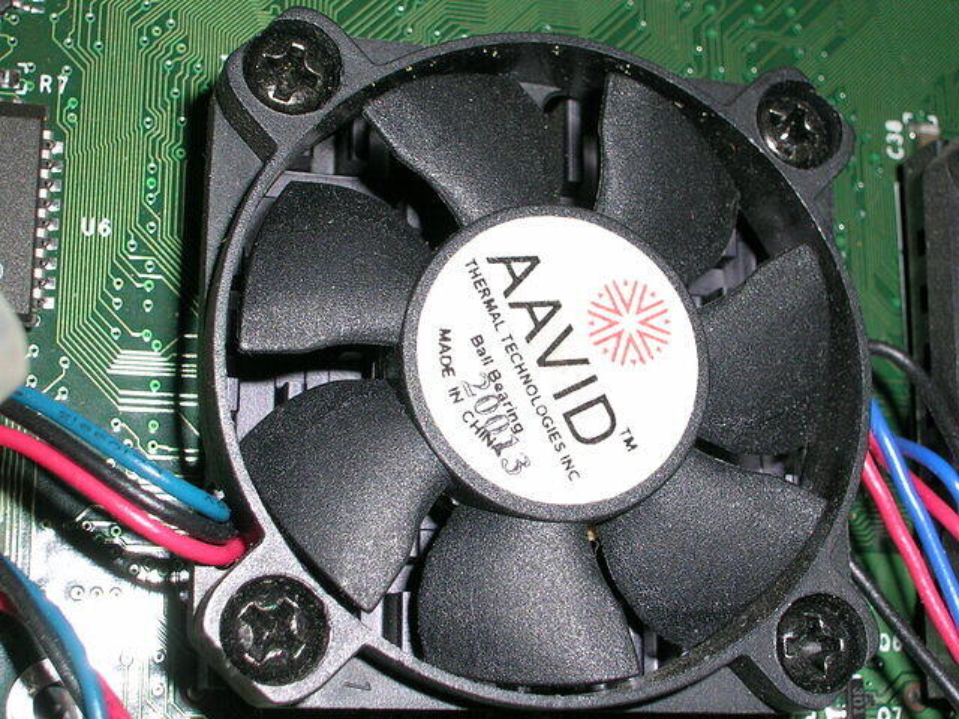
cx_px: 480
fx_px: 1912
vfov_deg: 21.3
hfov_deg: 28.2
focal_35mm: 69
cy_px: 360
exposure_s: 1/60.1
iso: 50
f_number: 6.3
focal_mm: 10.5
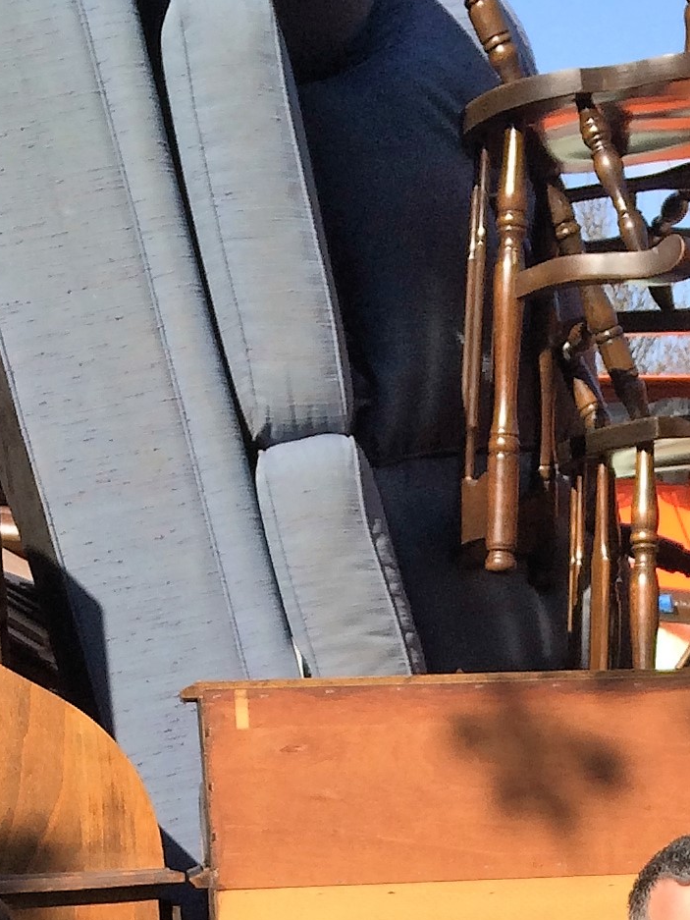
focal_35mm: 101
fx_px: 2684
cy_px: 1240
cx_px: 559
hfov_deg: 14.6
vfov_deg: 18.0
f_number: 2.2
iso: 32
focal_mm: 4.15
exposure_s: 1/1282
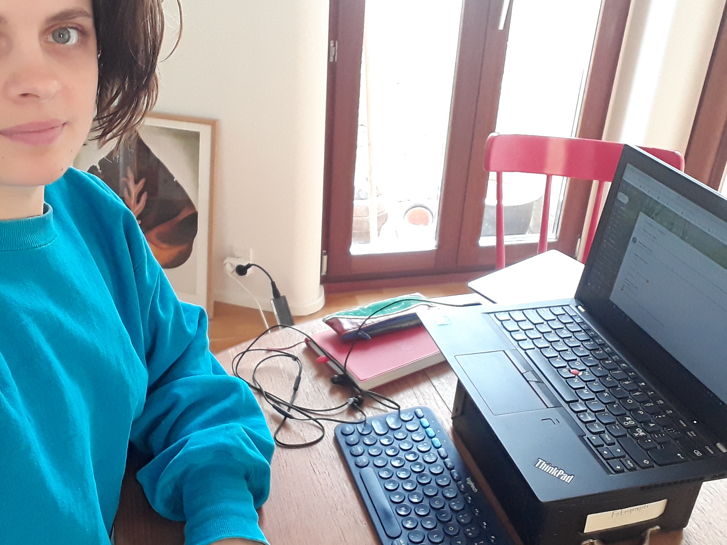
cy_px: 261
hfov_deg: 41.2
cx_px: 325
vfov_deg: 31.5
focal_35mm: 46
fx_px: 966
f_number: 1.9
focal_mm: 2.91
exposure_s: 1/33
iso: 200
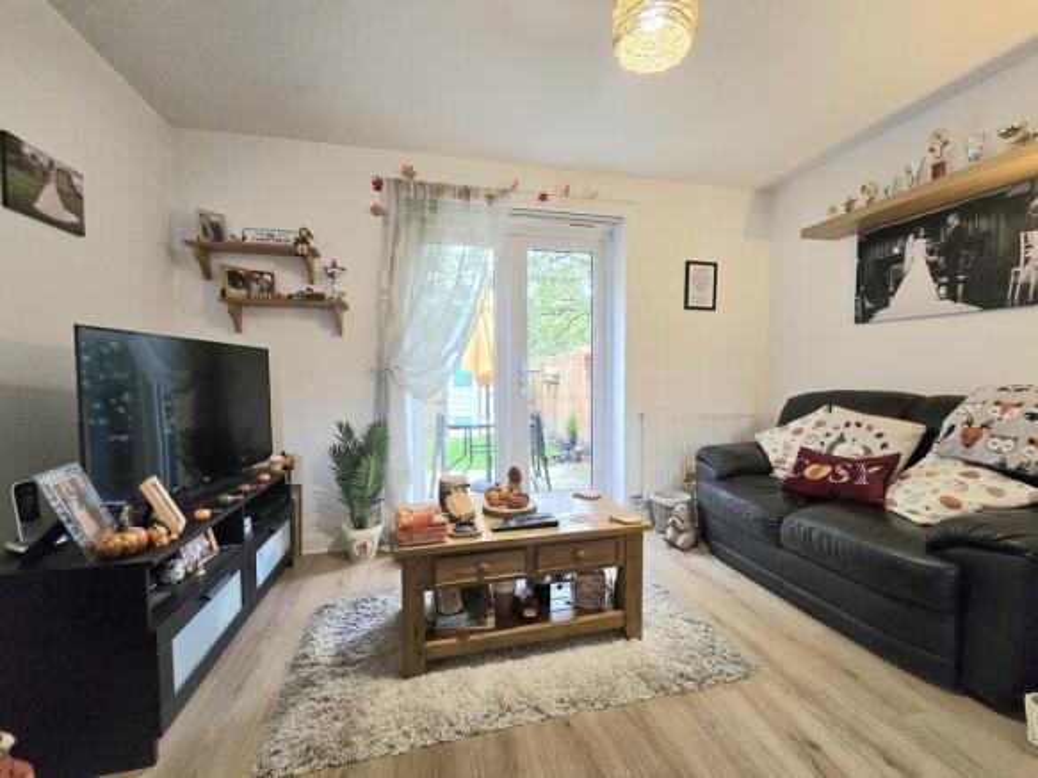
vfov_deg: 89.9
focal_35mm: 13
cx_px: 519
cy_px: 389
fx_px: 390
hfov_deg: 106.2
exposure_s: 1/50.3
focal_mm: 2.2
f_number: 2.2
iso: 250
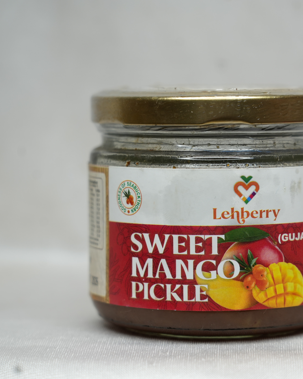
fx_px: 1569
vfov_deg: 13.8
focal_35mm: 140
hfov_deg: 11.0
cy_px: 190
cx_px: 211
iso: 250
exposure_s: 1/80
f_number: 5
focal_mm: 99
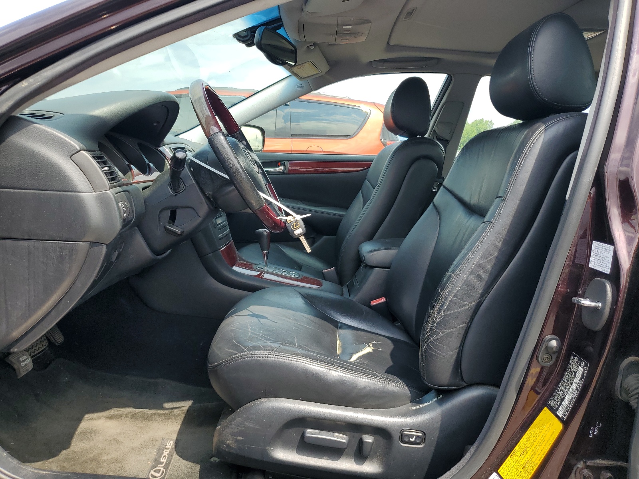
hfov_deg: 67.3
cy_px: 240
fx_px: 480
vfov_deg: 53.1
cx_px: 320
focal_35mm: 26
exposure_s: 1/1000
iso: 50
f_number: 1.5
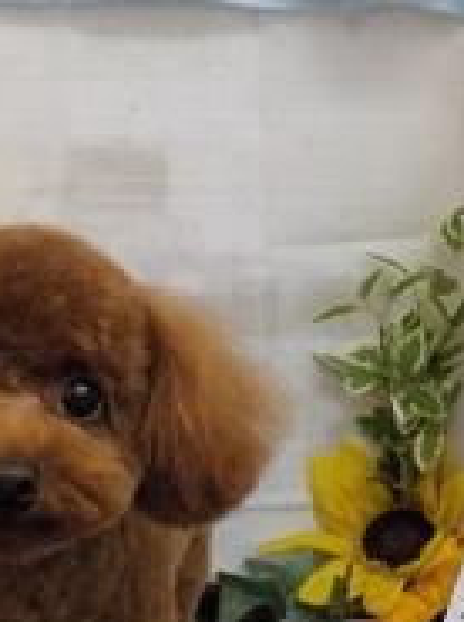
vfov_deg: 29.8
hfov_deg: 22.3
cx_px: 118
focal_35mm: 65
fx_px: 1166
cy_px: 377
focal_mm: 4.1
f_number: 3.3
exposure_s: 1/160
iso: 800
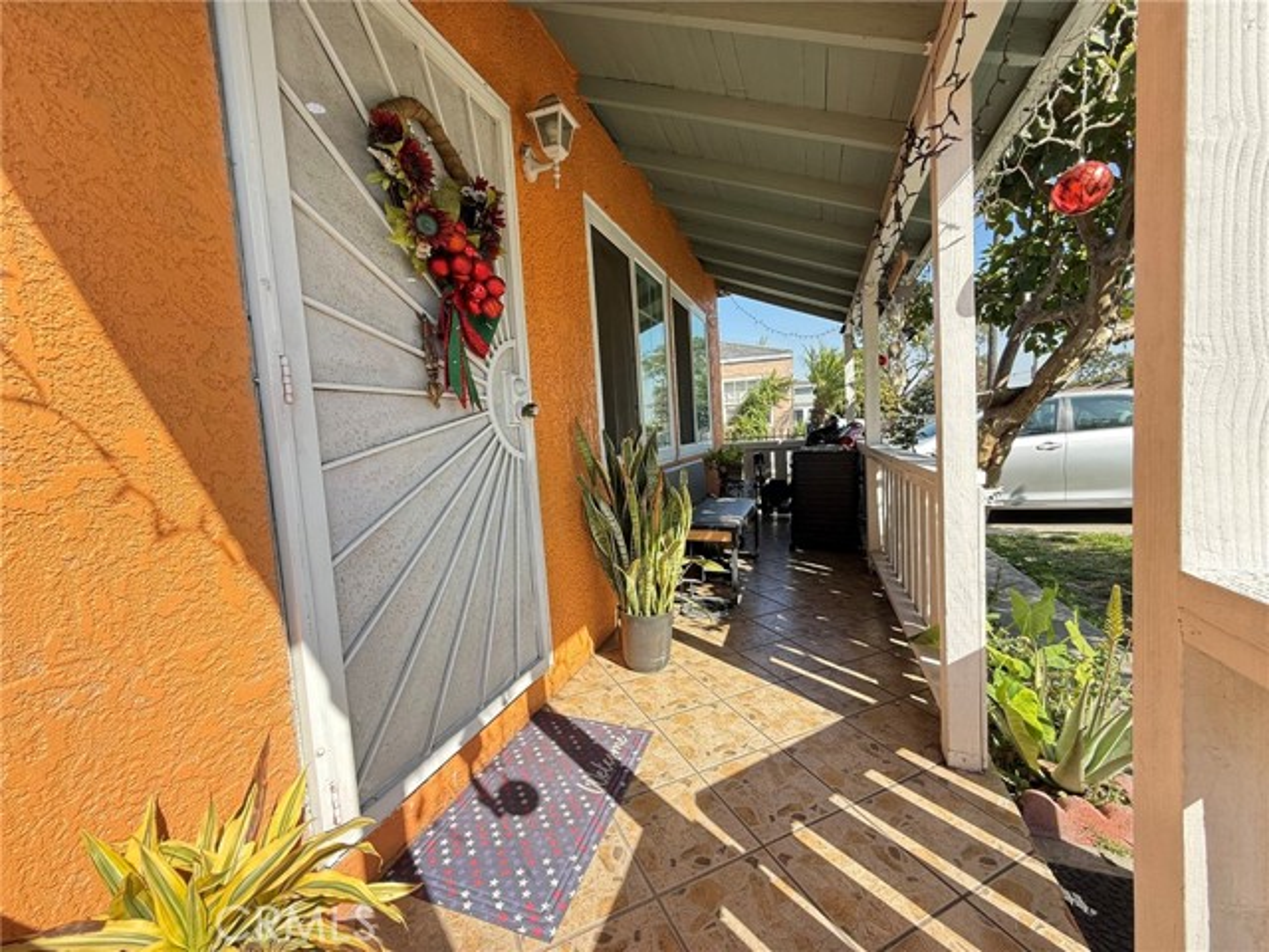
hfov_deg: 102.1
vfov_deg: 85.7
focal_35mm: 14
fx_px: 513
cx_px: 634
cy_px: 476
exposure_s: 1/400
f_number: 2.2
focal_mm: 2.22
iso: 64
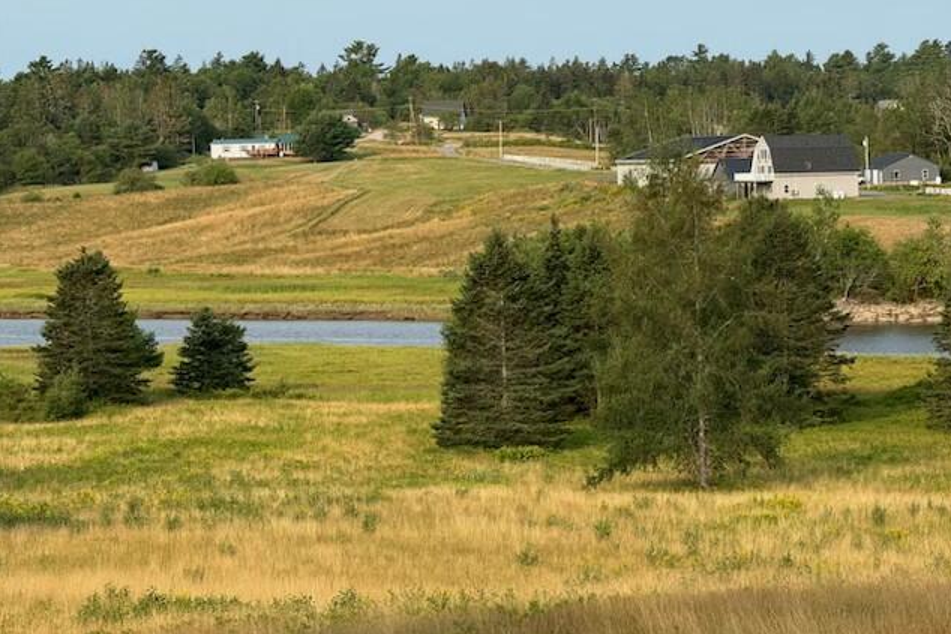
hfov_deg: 16.3
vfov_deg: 10.9
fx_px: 3329
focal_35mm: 126
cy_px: 277
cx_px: 477
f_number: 2.8
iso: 50
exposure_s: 1/728
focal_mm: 15.66
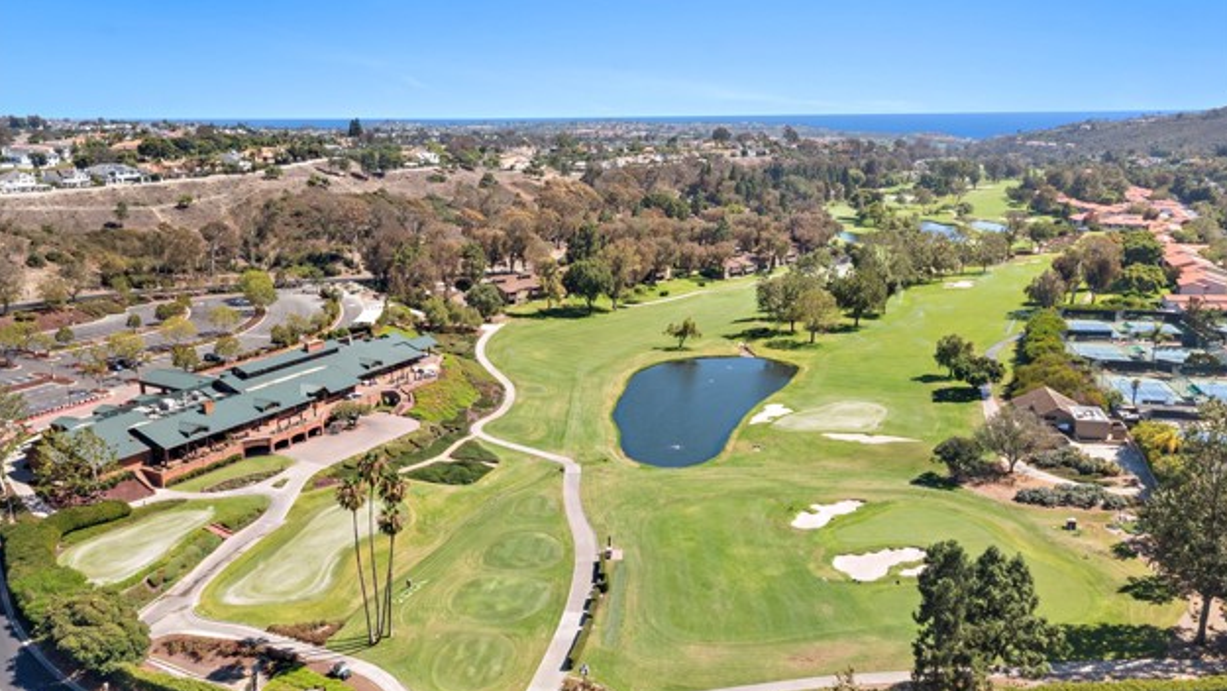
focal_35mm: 30
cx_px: 609
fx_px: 976
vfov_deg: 39.0
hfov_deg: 64.3
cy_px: 351
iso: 100
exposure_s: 1/100
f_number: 9
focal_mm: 10.26
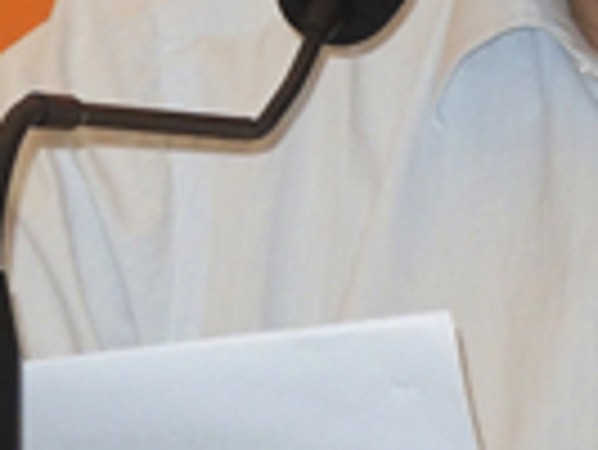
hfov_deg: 2.2
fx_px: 15544
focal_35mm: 899
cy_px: -27
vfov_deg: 1.7
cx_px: 148
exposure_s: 1/250
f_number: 4
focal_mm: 42.8
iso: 720
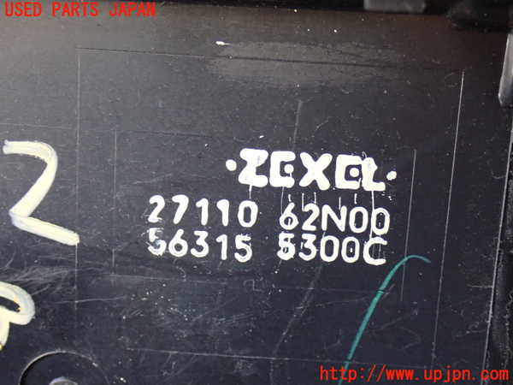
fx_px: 919
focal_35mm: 62
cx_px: 256
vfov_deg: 23.7
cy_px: 192
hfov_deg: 31.2
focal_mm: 11.09
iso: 800
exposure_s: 1/60
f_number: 3.6
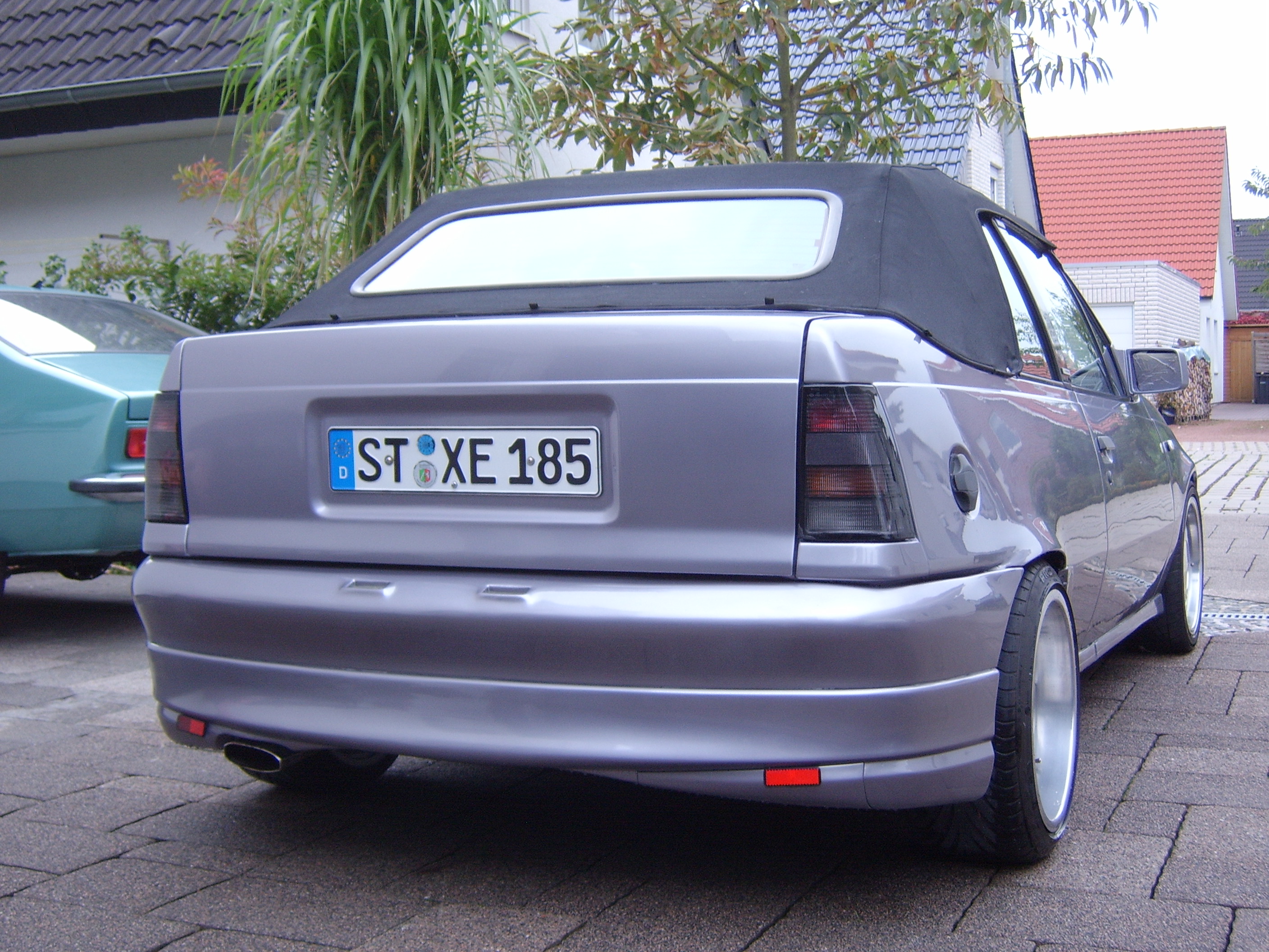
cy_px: 476
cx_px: 634
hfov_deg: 49.0
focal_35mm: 38
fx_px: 1393
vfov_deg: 37.7
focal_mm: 9.86
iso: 100
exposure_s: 1/60
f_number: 2.7
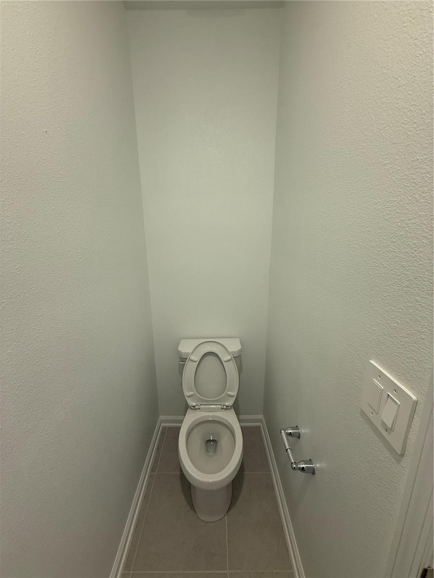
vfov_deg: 102.1
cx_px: 217
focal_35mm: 14
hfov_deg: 85.7
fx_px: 234
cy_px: 289
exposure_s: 1/120
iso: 200
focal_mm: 2.22
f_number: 2.2
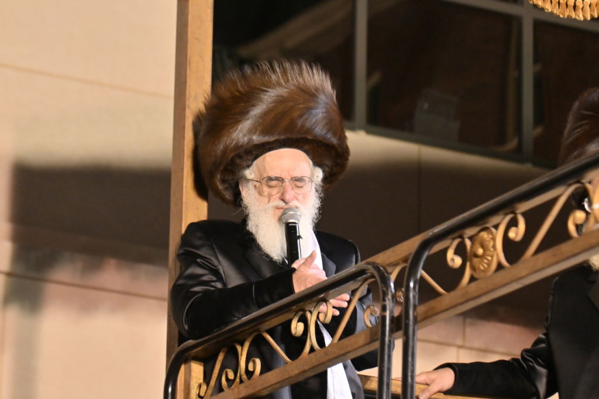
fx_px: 2994
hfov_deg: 11.4
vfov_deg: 7.6
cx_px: 300
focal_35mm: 180
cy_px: 200
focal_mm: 120
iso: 800
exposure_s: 1/125
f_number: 4
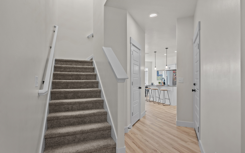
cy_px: 79
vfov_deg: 60.8
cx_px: 122
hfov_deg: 86.4
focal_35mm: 20
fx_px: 130
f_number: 8
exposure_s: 1/2
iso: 500
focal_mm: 18.5
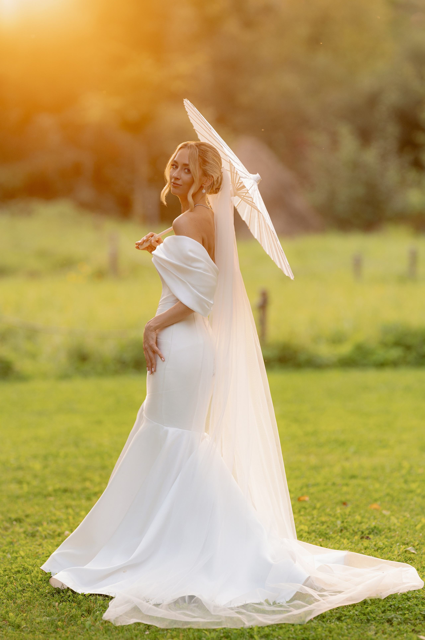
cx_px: 212
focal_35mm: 135
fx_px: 2394
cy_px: 320
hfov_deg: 10.1
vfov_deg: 15.2
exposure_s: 1/400
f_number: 1.8
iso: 250
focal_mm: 135
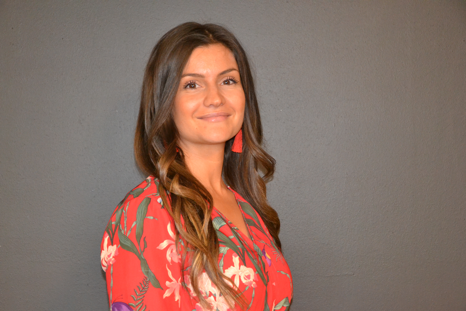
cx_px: 233
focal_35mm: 75
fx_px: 971
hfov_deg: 27.0
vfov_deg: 18.2
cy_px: 156
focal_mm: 50
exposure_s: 1/60
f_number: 5
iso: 3200
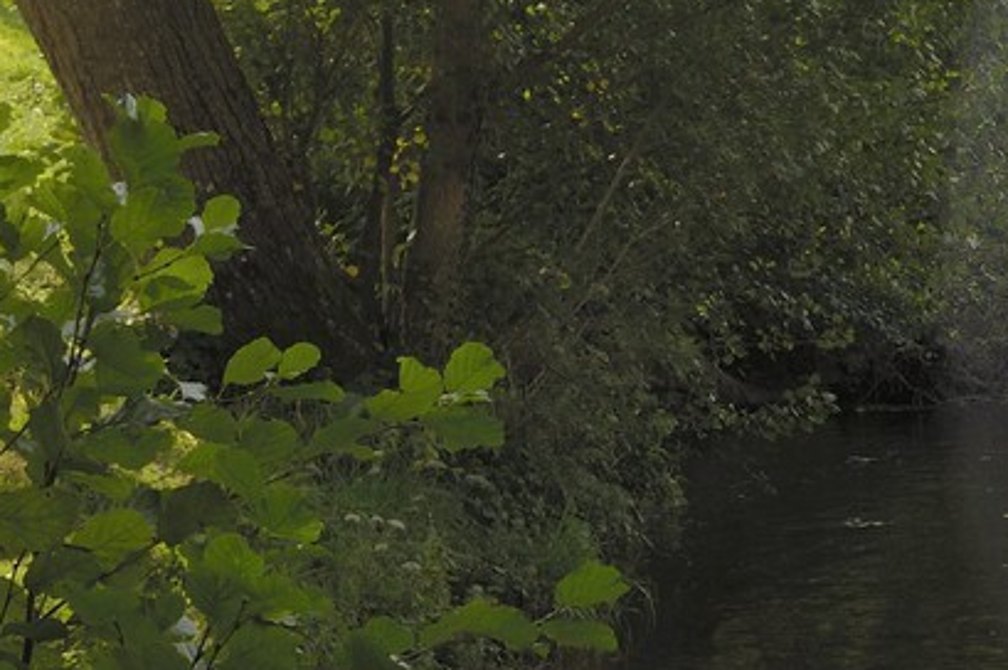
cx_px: 1949
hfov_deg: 13.8
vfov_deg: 10.6
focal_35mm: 129
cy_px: 291
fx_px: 3609
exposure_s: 1/100
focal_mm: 22
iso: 100
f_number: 6.3
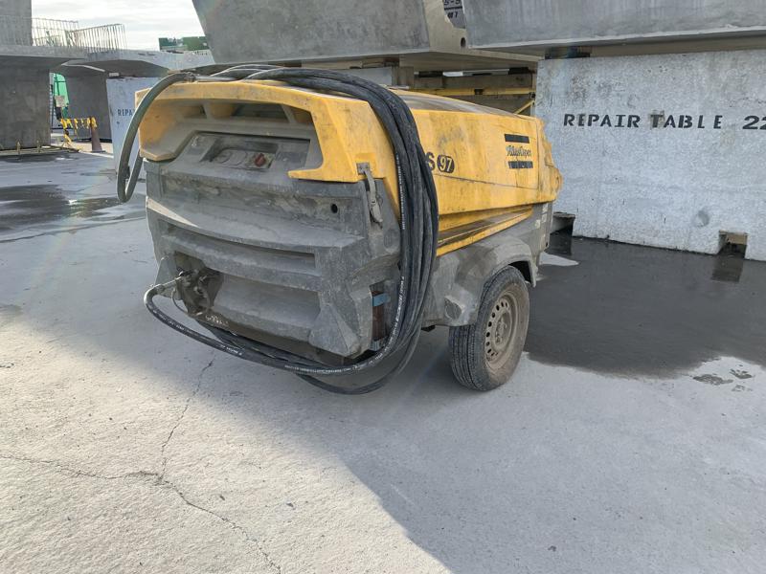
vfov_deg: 53.1
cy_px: 287
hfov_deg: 67.3
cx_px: 383
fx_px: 575
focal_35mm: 26
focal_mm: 4.25
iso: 25
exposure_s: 1/531
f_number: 1.8
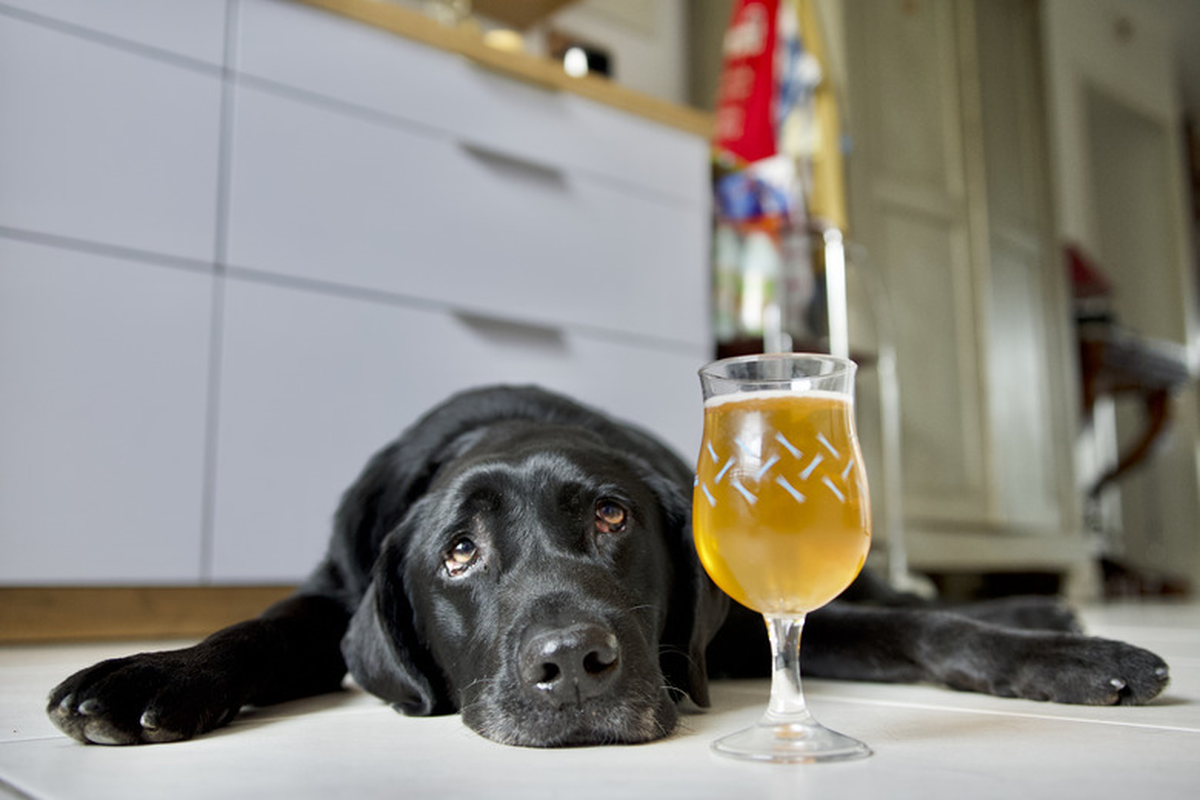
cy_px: 400
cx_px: 600
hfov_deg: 57.2
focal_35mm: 33
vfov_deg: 40.0
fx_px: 1100
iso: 500
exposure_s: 1/250
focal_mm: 22
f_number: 2
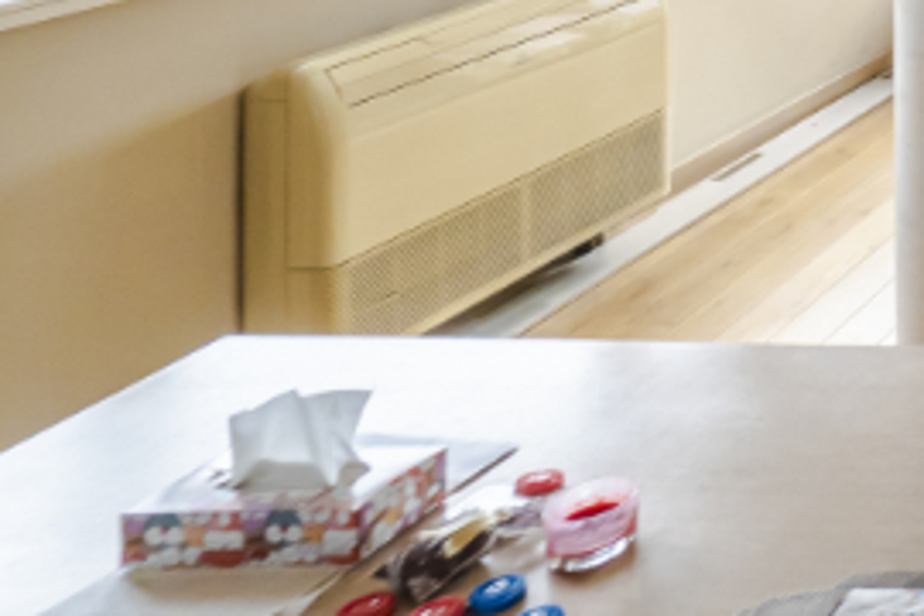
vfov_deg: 20.2
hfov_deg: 22.3
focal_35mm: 54
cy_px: -397
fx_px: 1386
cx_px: 1650
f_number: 4
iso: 400
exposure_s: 1/160
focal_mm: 7
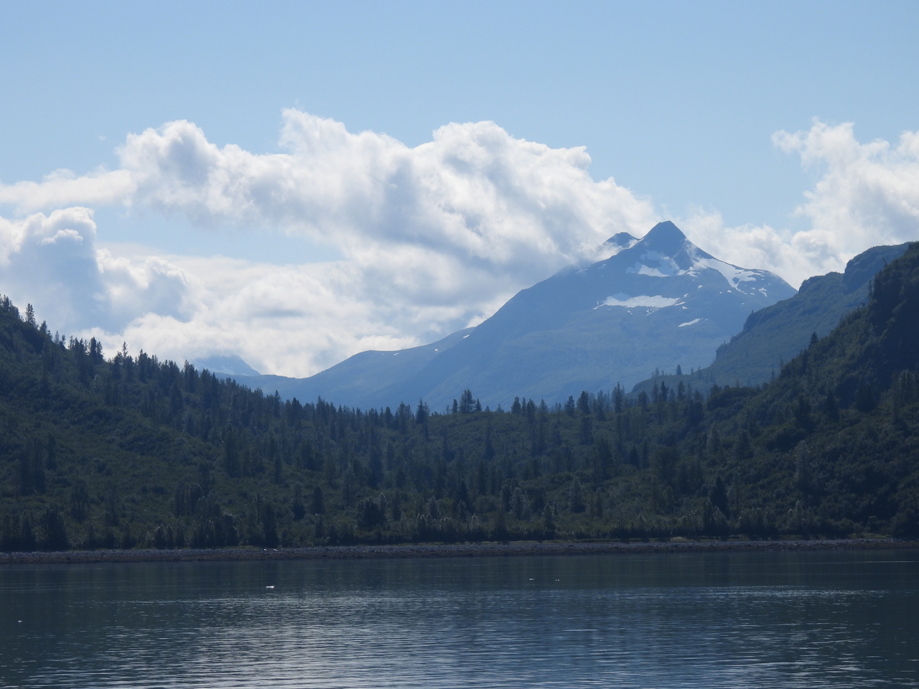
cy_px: 344
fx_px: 4911
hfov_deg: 10.7
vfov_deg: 8.0
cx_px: 460
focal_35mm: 185
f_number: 5
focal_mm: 33
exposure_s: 1/1600
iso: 100
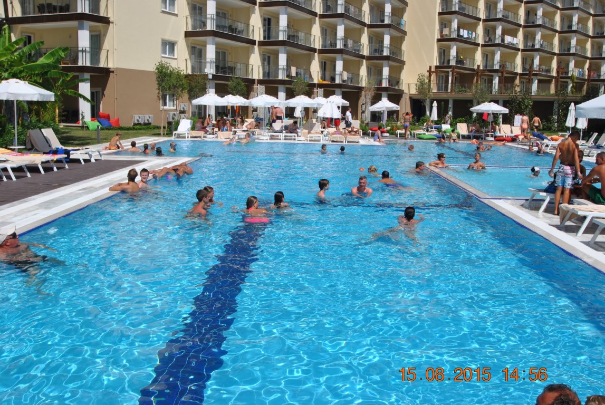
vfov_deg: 37.0
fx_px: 606
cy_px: 202
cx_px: 302
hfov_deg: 53.1
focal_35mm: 36
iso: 100
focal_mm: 24
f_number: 9
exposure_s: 1/320
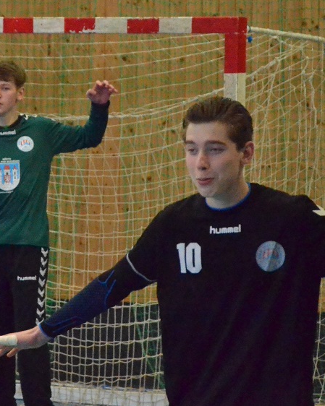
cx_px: 122
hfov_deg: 4.9
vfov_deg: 6.1
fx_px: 3790
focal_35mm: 315
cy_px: 180
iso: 6400
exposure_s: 1/1000
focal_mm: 105
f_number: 6.3
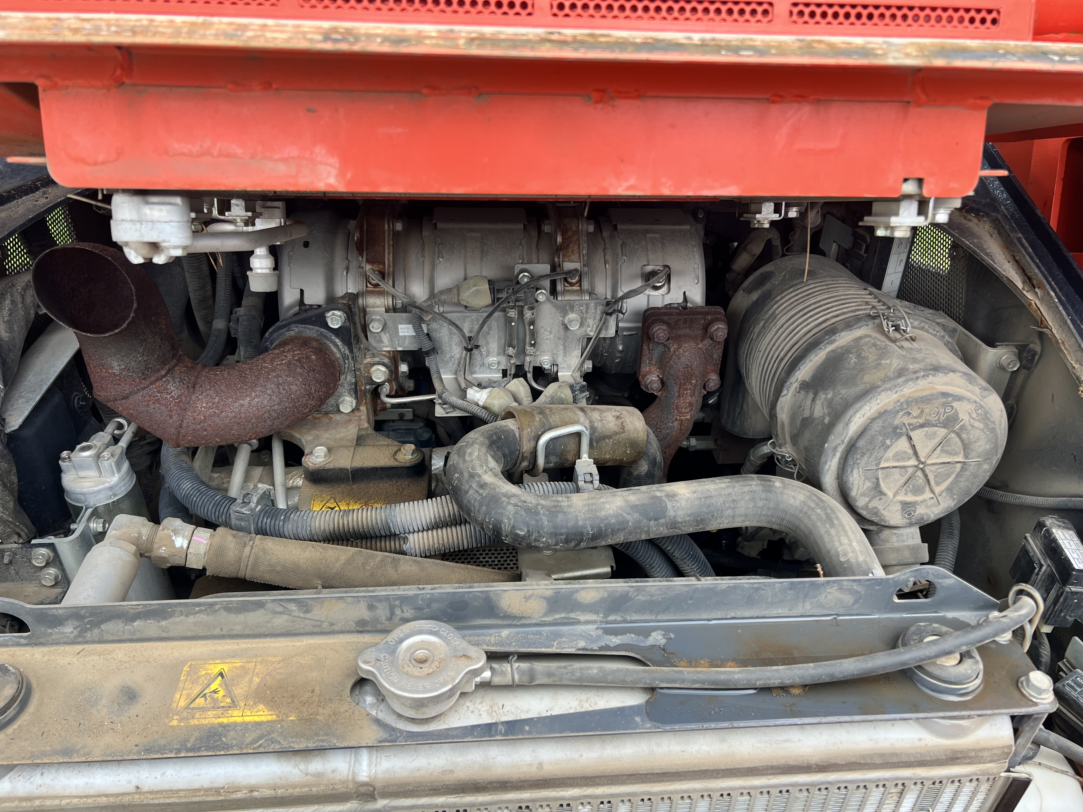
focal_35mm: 26
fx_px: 813
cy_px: 406
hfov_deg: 67.3
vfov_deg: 53.1
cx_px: 542
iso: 40
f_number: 1.5
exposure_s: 1/260
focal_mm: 5.7
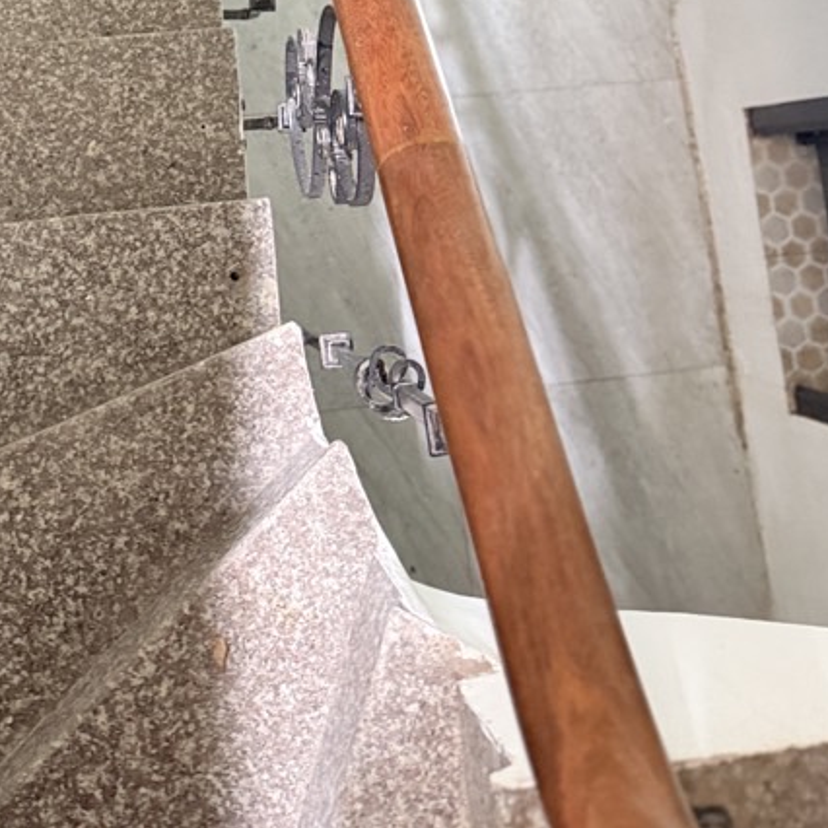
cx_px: 231
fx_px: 1380
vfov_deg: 29.7
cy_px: -105
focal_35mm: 51
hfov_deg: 32.9
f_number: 1.78
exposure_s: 1/25
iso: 1000
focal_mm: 6.76
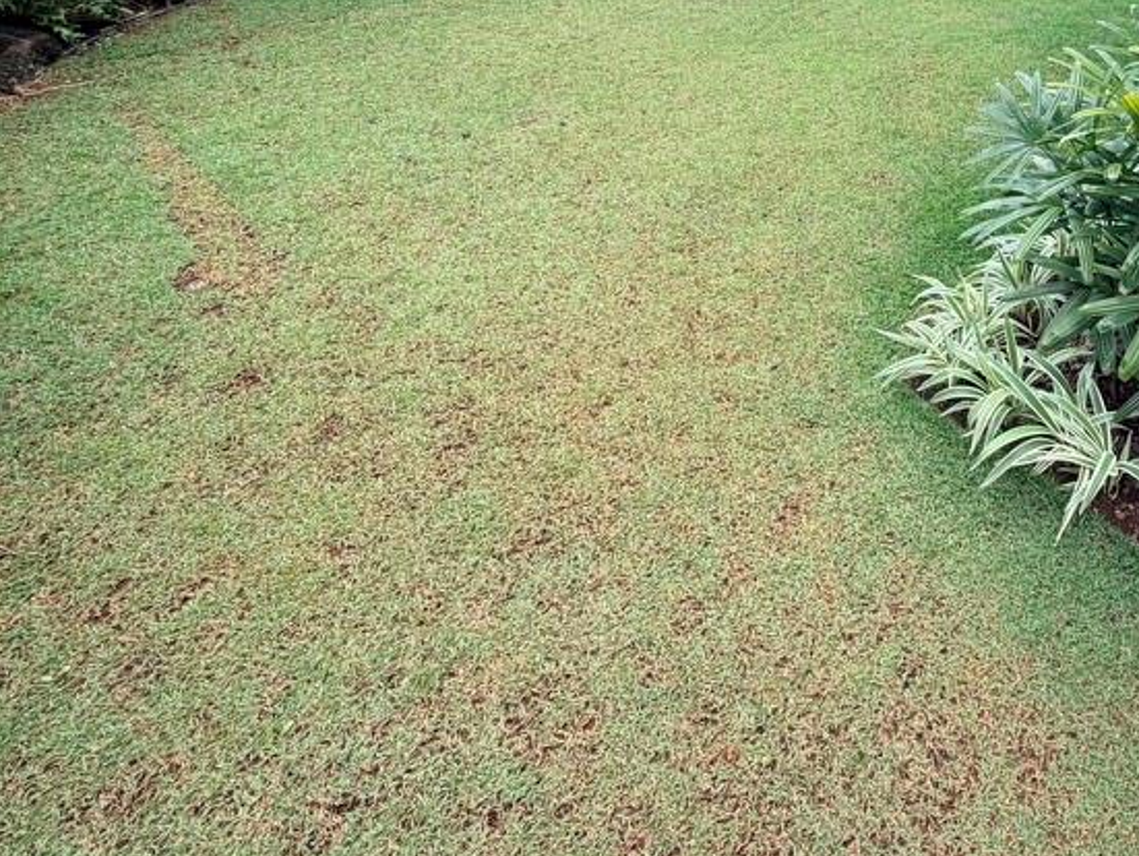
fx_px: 856
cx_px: 891
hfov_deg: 62.3
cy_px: 116
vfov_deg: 48.5
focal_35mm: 26
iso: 50
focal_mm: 2.22
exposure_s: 1/276
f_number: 2.2
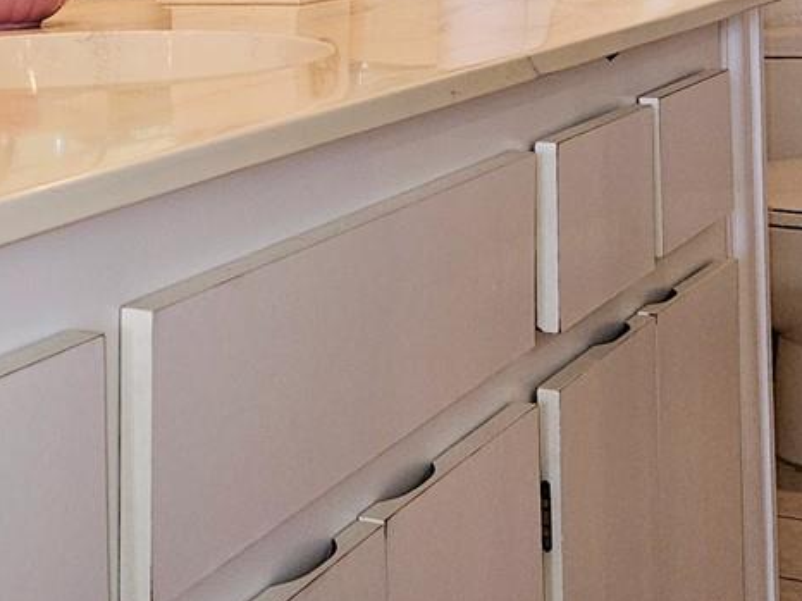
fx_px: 1829
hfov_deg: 24.1
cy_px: -82
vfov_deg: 17.9
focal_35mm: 79
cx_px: 93
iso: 64
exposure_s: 1/60
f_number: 1.8
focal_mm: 5.4
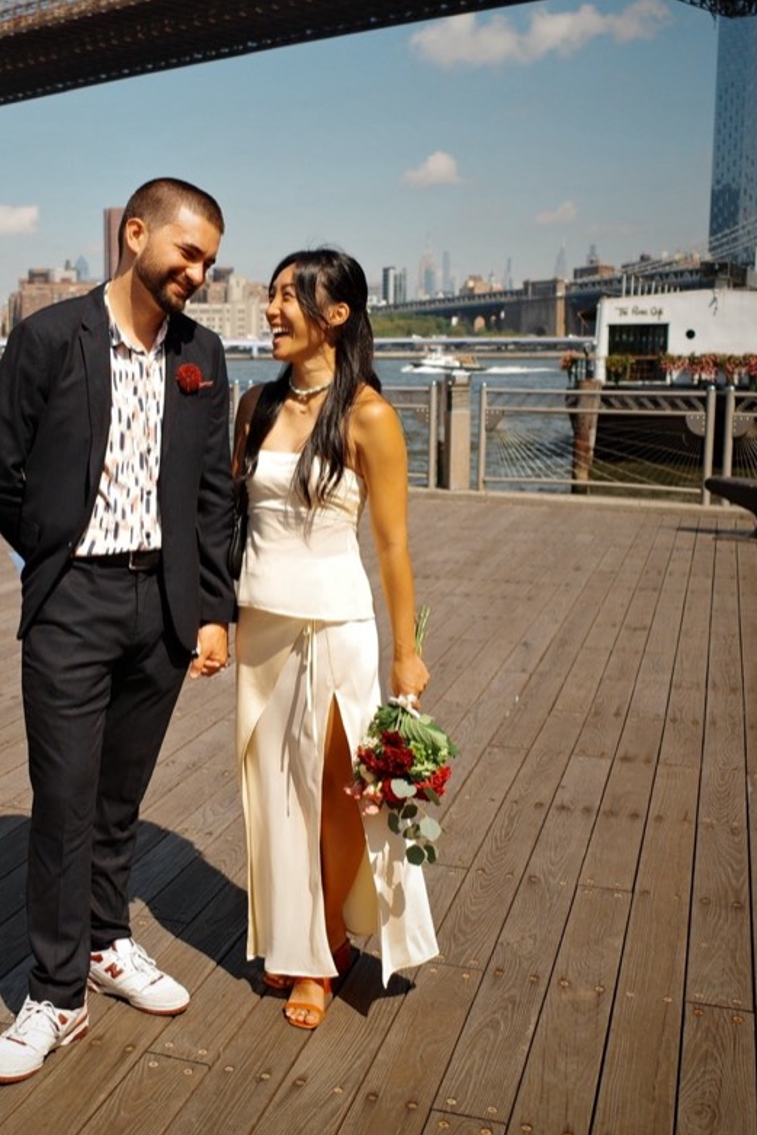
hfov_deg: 30.6
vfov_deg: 45.4
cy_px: 563
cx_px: 171
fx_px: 1356
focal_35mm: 43
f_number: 2.8
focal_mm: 18.3
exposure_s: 1/1600
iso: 100
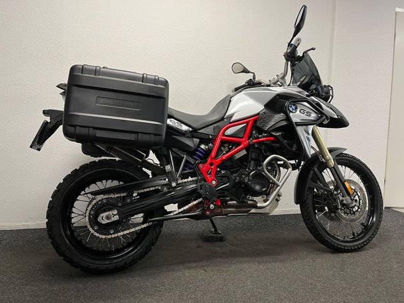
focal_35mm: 27
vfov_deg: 51.3
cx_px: 205
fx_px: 315
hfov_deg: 65.3
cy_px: 148
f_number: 1.6
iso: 80
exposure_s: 1/50
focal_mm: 5.1
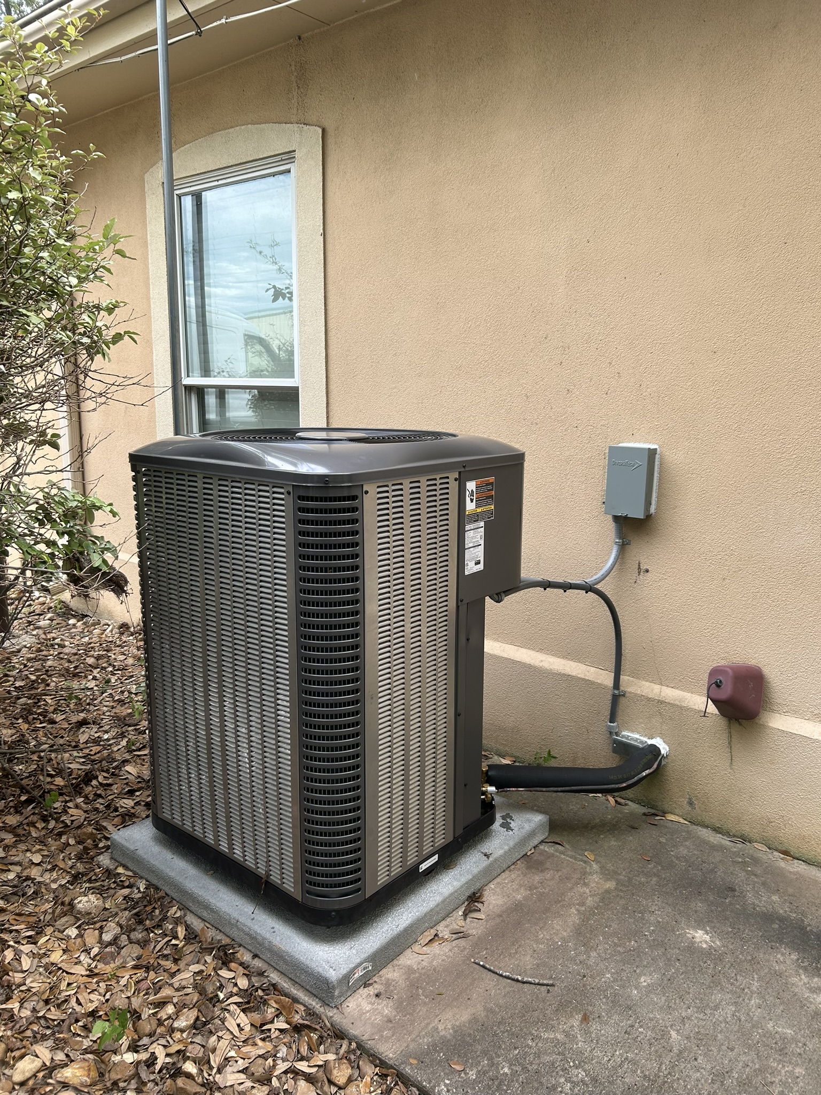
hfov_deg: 53.1
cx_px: 410
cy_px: 548
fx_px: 822
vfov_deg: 67.3
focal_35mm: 26
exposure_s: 1/317
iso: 50
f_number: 1.5
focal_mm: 5.7
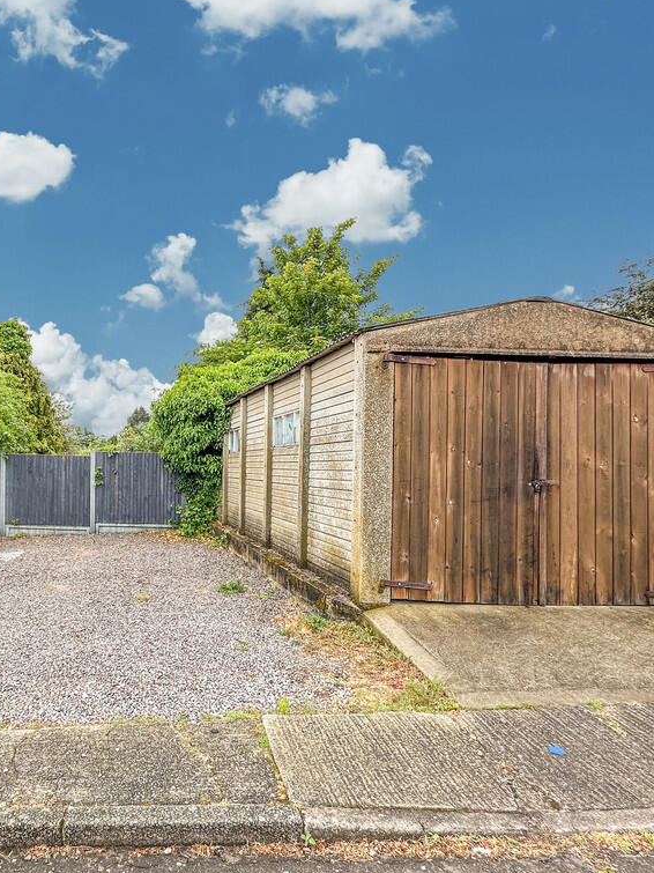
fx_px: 479
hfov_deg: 62.1
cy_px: 432
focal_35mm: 19
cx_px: 119
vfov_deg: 84.7
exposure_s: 1/290
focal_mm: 2.22
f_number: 2.2
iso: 40
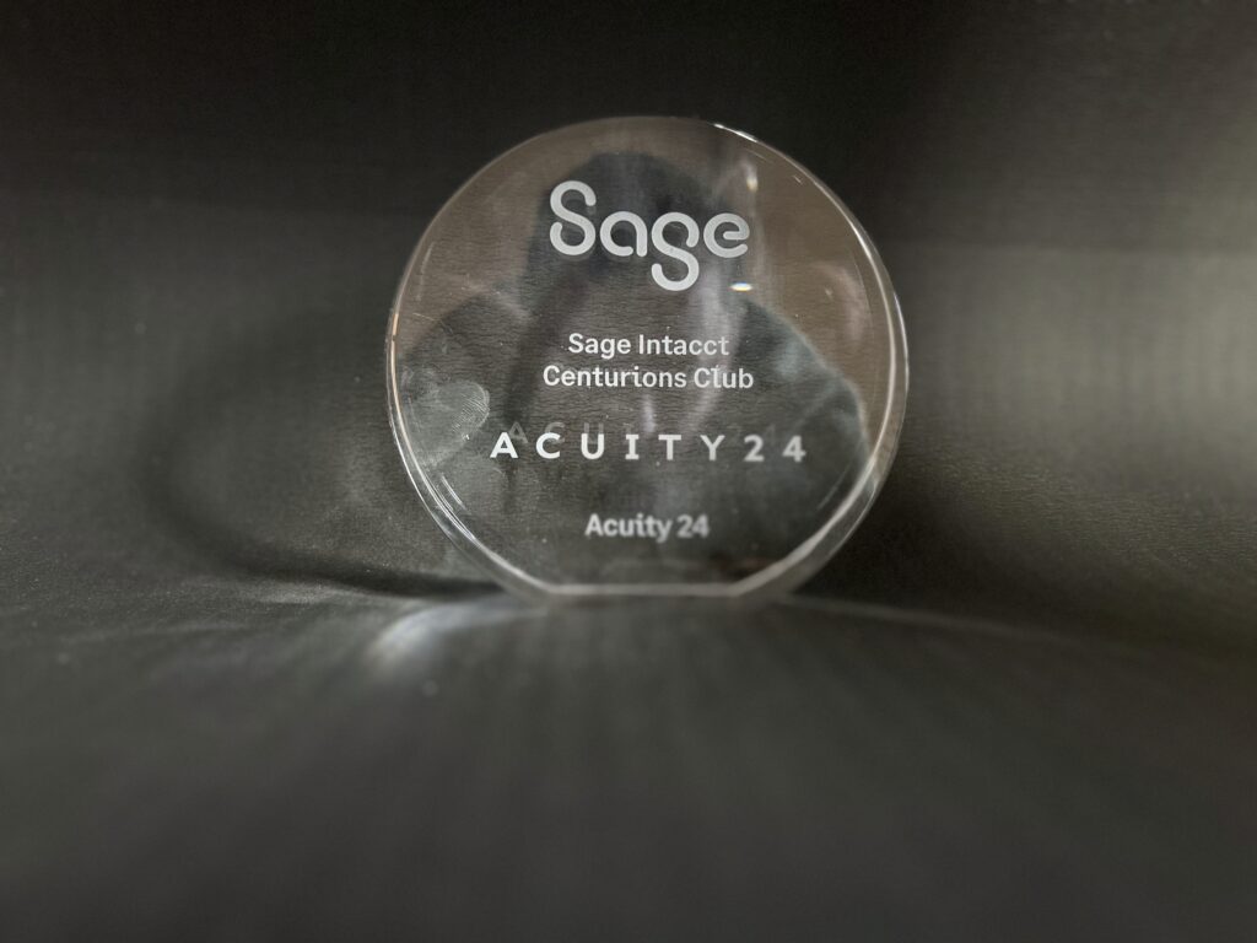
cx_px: 628
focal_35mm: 26
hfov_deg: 67.3
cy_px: 472
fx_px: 944
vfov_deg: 53.1
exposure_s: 1/30
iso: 1000
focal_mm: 5.7
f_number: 1.5
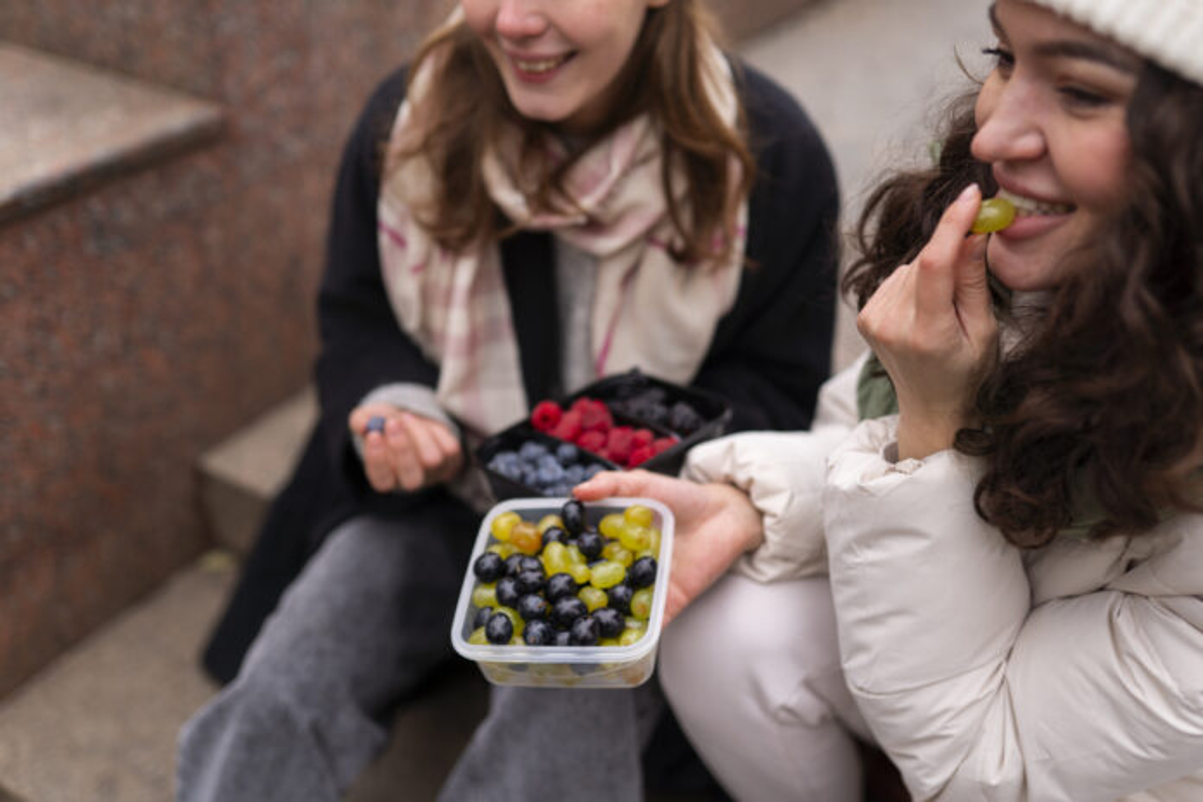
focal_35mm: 35
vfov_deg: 37.9
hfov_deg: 54.4
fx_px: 1169
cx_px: 602
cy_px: 401
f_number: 2
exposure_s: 1/500
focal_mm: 35
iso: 200
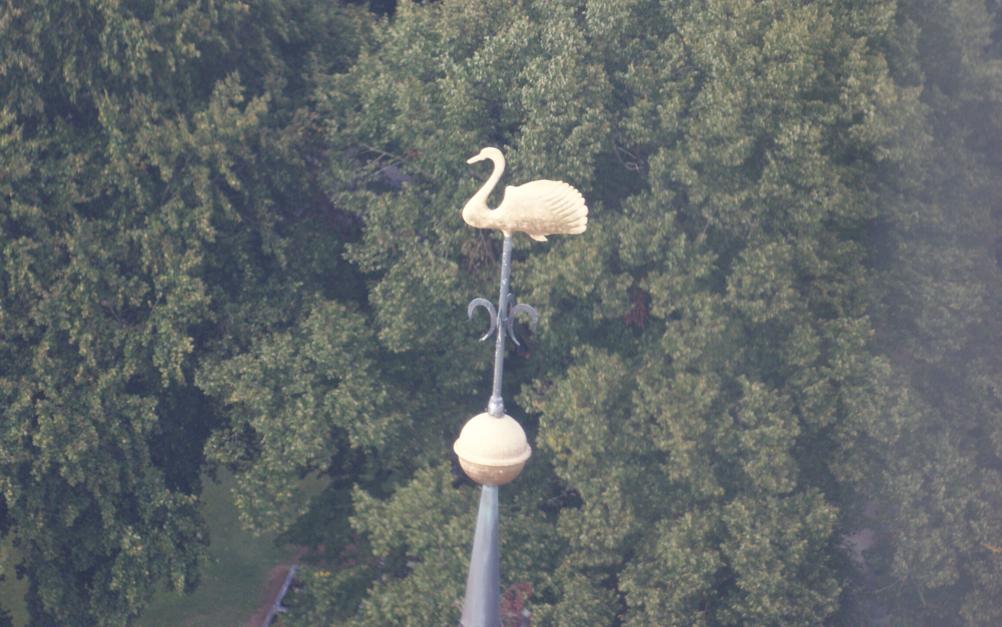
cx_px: 502
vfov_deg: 6.3
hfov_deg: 10.1
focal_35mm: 208
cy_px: 295
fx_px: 5667
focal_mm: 135
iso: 400
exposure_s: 1/160
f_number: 5.6
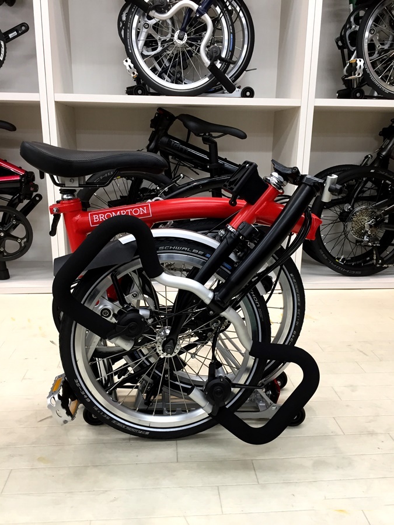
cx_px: 197
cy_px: 262
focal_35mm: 29
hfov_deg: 48.2
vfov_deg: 61.7
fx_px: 440
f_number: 2.2
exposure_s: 1/33
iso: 50
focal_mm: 4.15
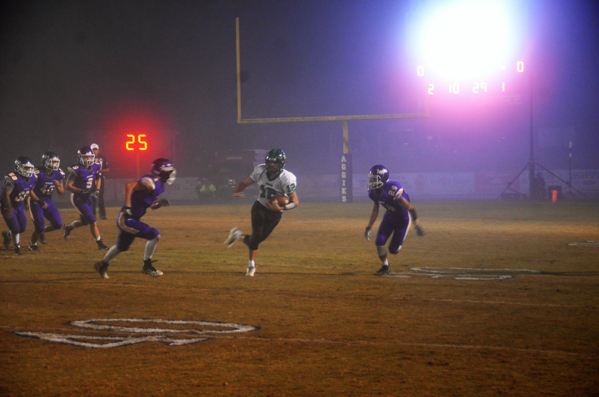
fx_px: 1743
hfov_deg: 19.5
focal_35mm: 105
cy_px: 198
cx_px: 300
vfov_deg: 13.0
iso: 4000
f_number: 5.3
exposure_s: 1/80
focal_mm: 70
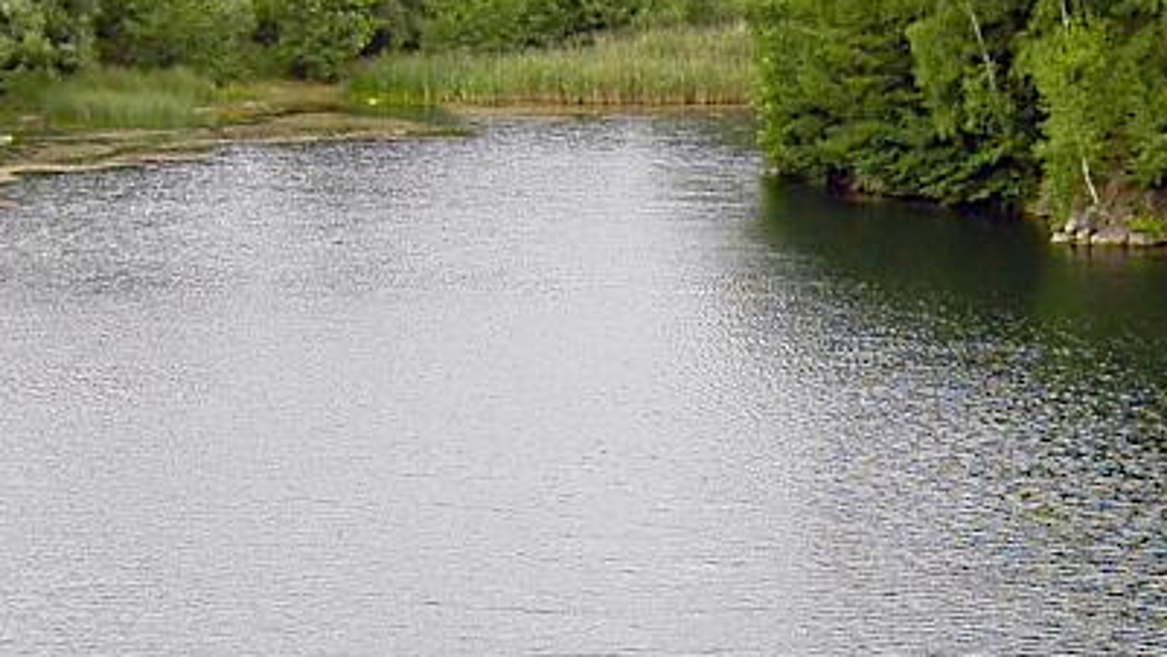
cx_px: 792
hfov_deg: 18.7
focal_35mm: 114
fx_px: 3529
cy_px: 459
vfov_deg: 10.6
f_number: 5.6
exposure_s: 1/160
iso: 100
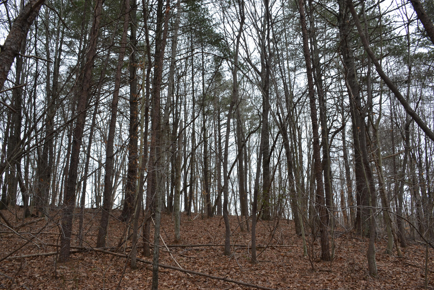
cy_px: 145
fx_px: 325
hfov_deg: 67.4
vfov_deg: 47.9
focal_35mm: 27
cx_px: 217
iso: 110
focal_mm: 18
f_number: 5.6
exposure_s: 1/125
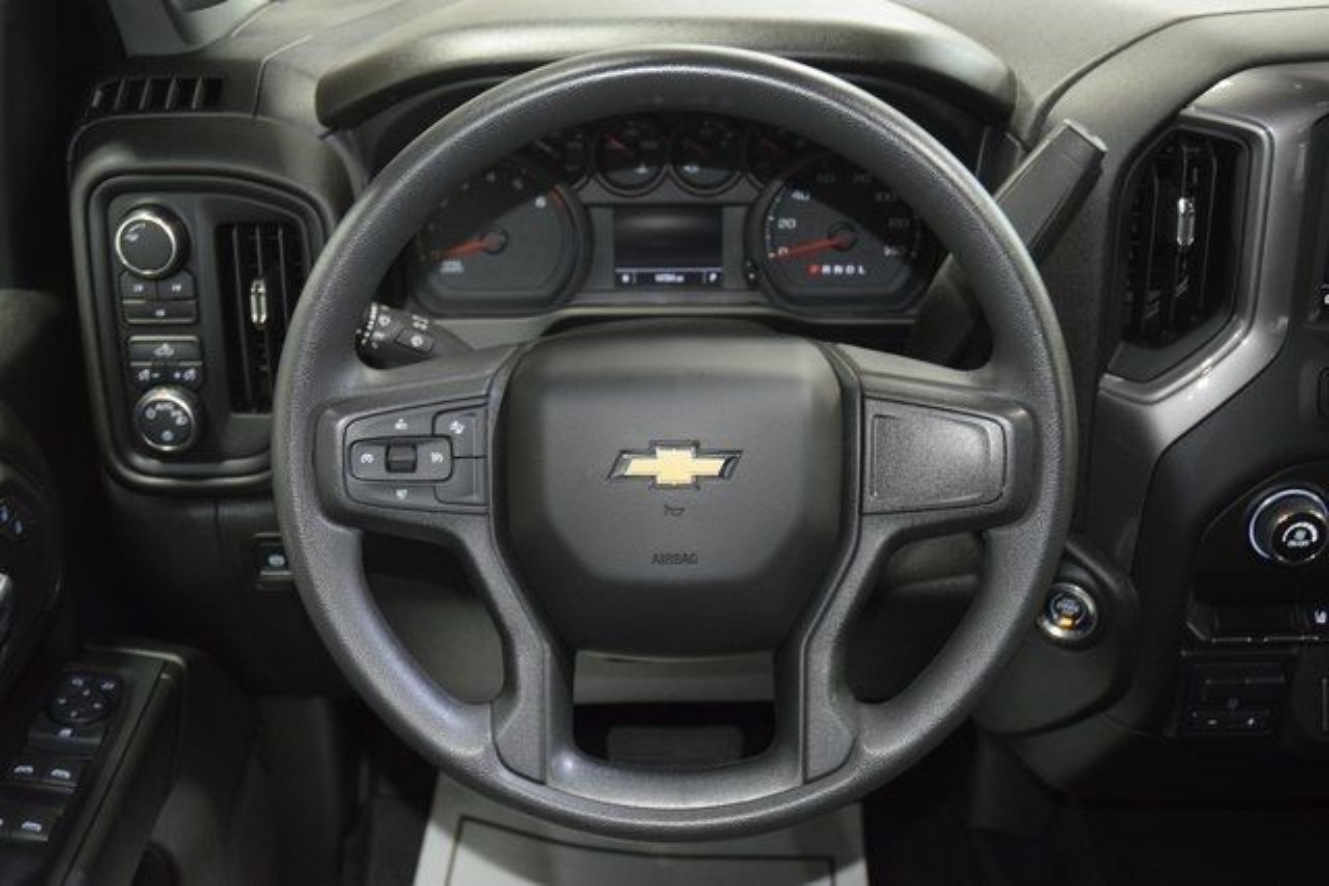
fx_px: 1495
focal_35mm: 40
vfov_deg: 33.0
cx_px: 664
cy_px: 443
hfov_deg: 47.9
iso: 2200
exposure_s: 1/30
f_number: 3.8
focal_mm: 27
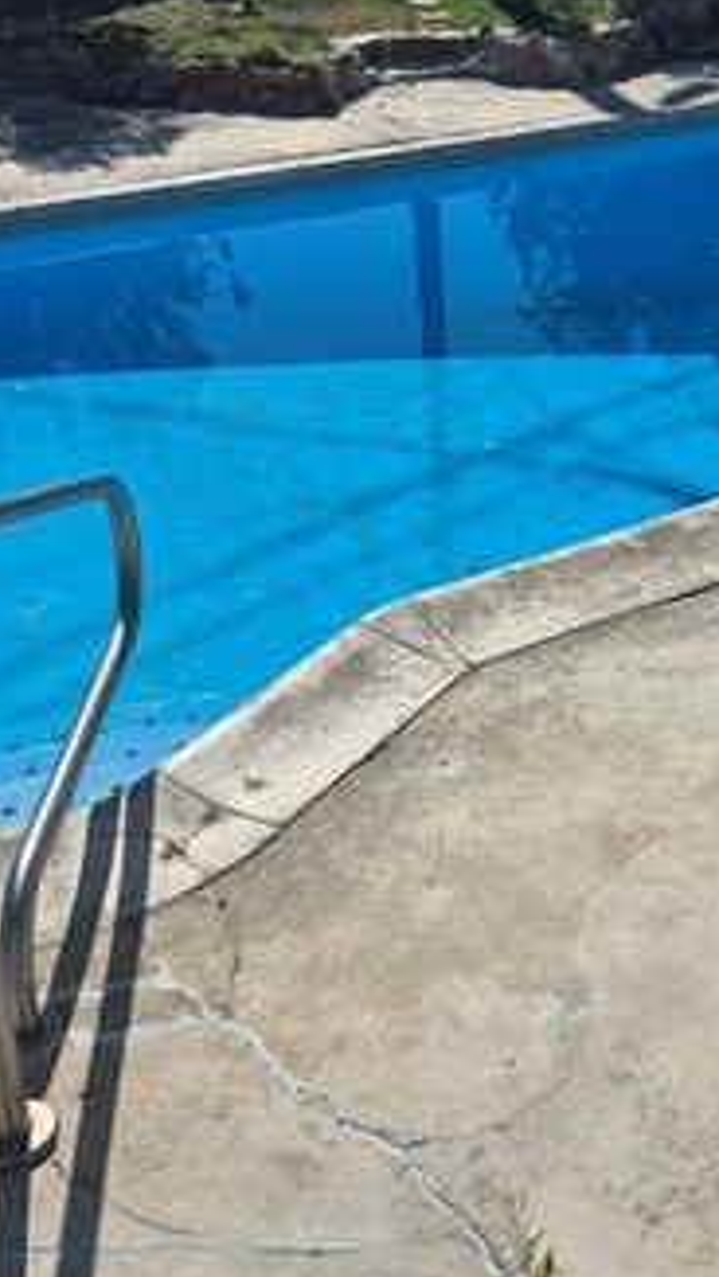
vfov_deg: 41.7
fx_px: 1660
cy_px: 453
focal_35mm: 49
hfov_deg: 24.1
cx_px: 547
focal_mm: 5.4
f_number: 1.8
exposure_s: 1/4512
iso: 25
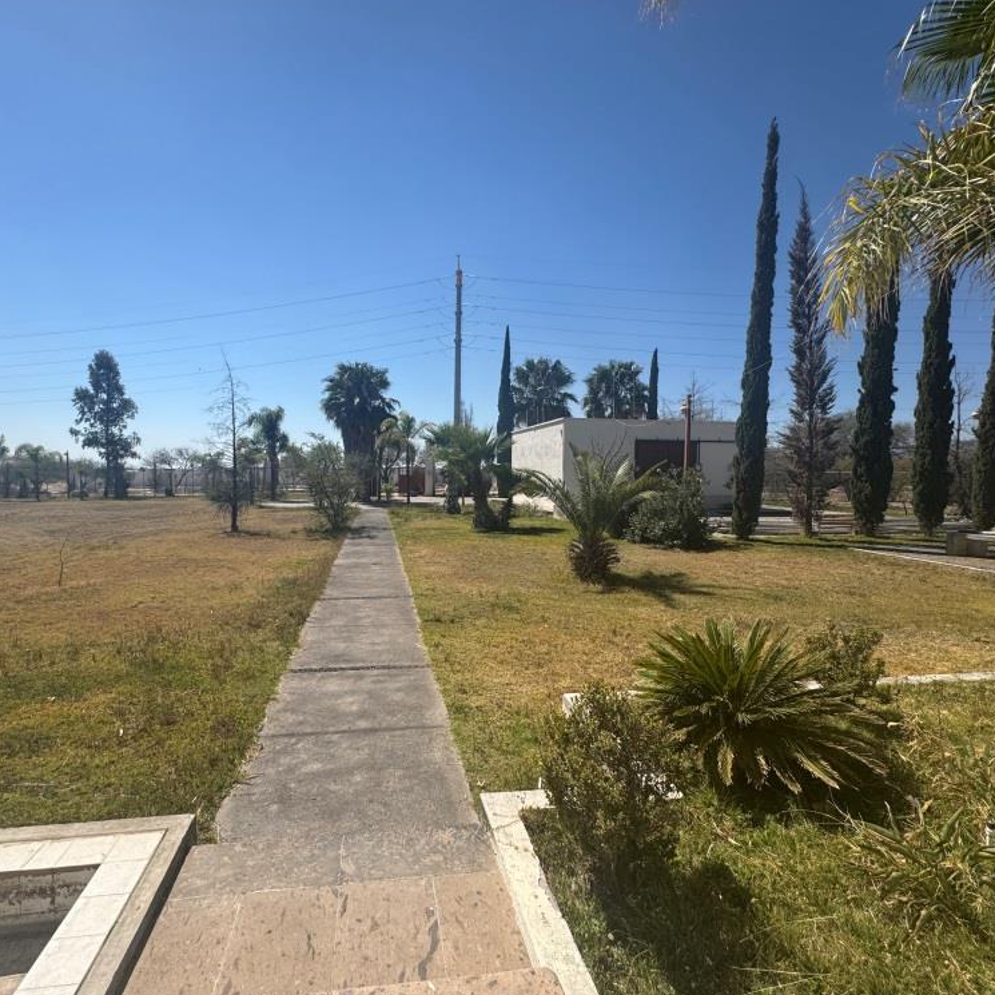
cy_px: 501
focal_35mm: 17
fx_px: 553
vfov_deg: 84.0
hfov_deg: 83.7
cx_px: 445
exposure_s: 1/2770
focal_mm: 2.22
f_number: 2.2
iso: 50
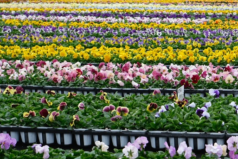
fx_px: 760
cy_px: 108
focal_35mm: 115
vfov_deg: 11.9
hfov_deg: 17.6
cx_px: 202
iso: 160
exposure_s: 1/160
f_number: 5.6
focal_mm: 42
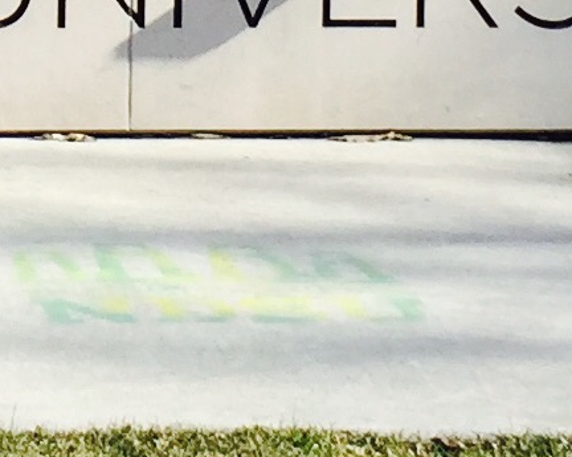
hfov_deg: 9.0
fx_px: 3620
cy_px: -421
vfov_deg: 7.0
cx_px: -13
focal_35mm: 214
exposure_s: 1/1319
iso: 32
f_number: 2.2
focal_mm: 4.15
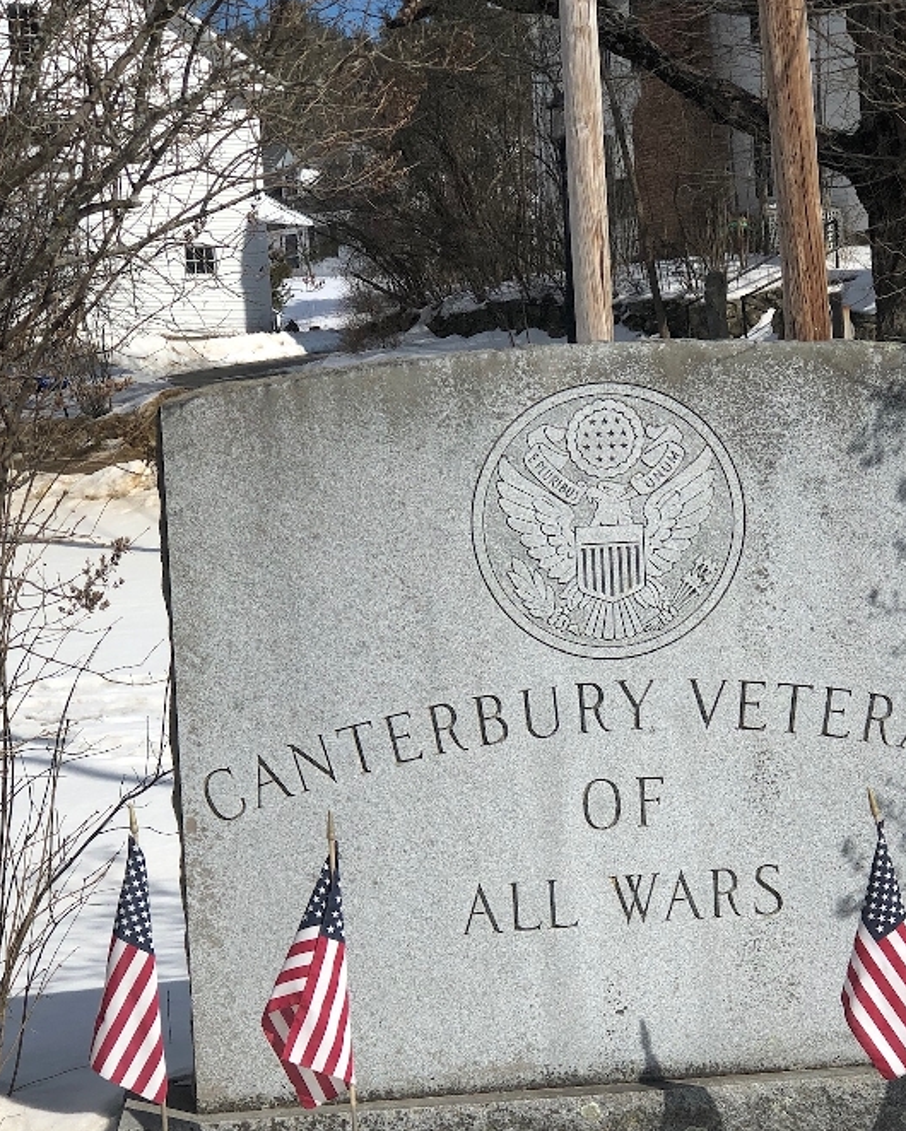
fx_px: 2881
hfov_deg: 17.8
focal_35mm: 86
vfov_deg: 22.0
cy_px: 834
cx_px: 597
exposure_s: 1/2000
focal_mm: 6.6
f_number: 2.8
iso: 20
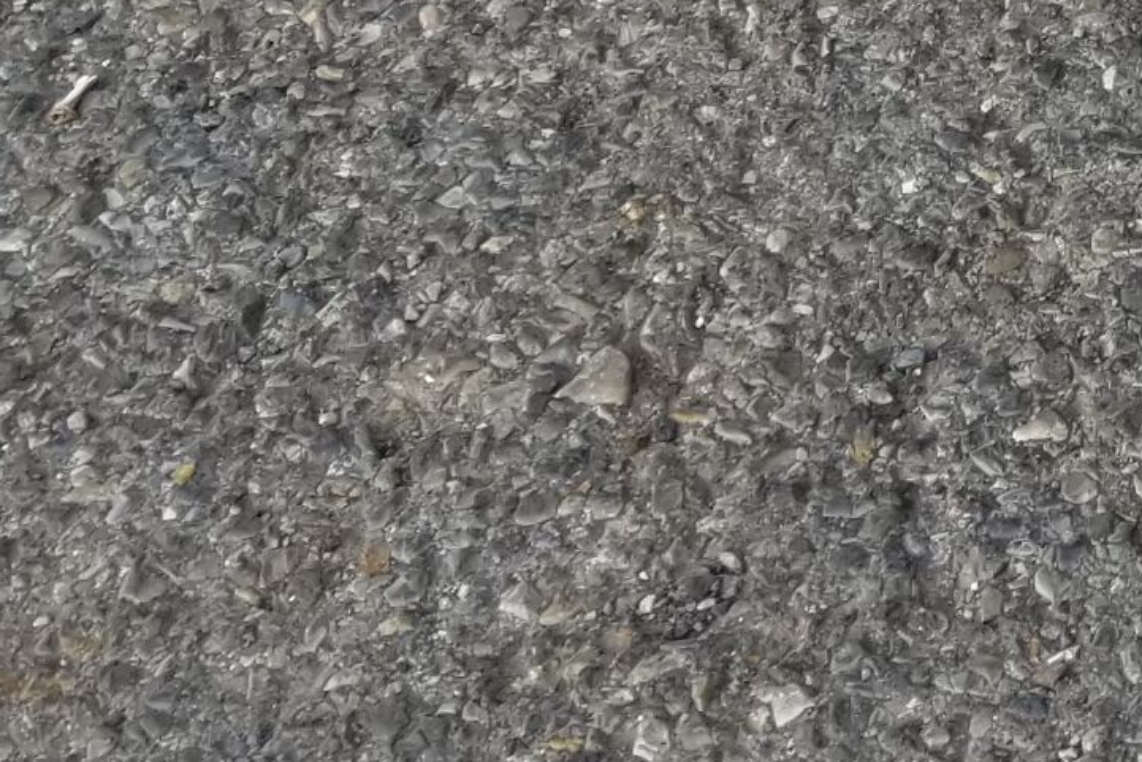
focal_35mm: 108
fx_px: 3426
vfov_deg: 12.3
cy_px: -255
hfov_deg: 15.4
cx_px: 2229
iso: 50
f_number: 1.7
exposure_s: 1/1184
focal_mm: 4.25
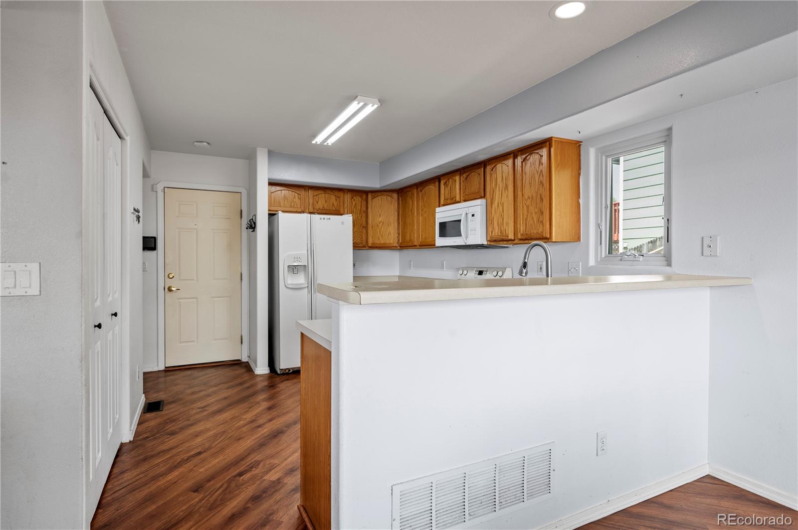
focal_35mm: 18
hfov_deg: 88.5
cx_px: 399
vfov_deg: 65.8
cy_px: 265
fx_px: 410
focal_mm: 18.5
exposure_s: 1/4
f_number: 8
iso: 100
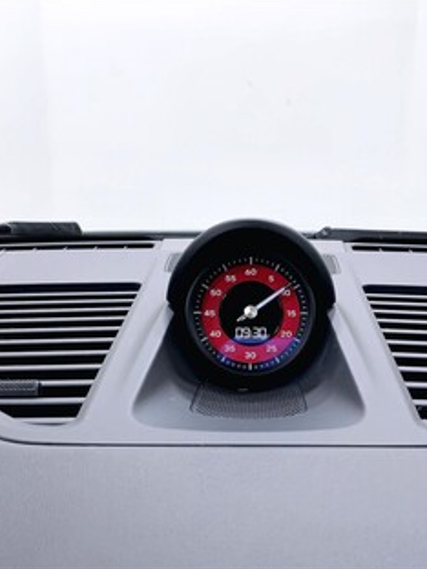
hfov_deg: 36.7
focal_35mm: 39
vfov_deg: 47.9
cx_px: 255
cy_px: 284
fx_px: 641
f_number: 1.8
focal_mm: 3
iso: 16
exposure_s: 1/122
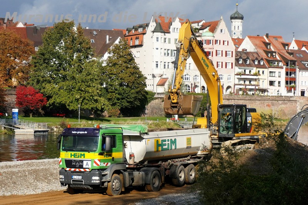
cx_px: 154
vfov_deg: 18.2
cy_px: 102
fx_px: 641
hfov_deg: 27.0
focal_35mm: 75
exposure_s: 1/4000
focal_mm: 50
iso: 640
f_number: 5.6
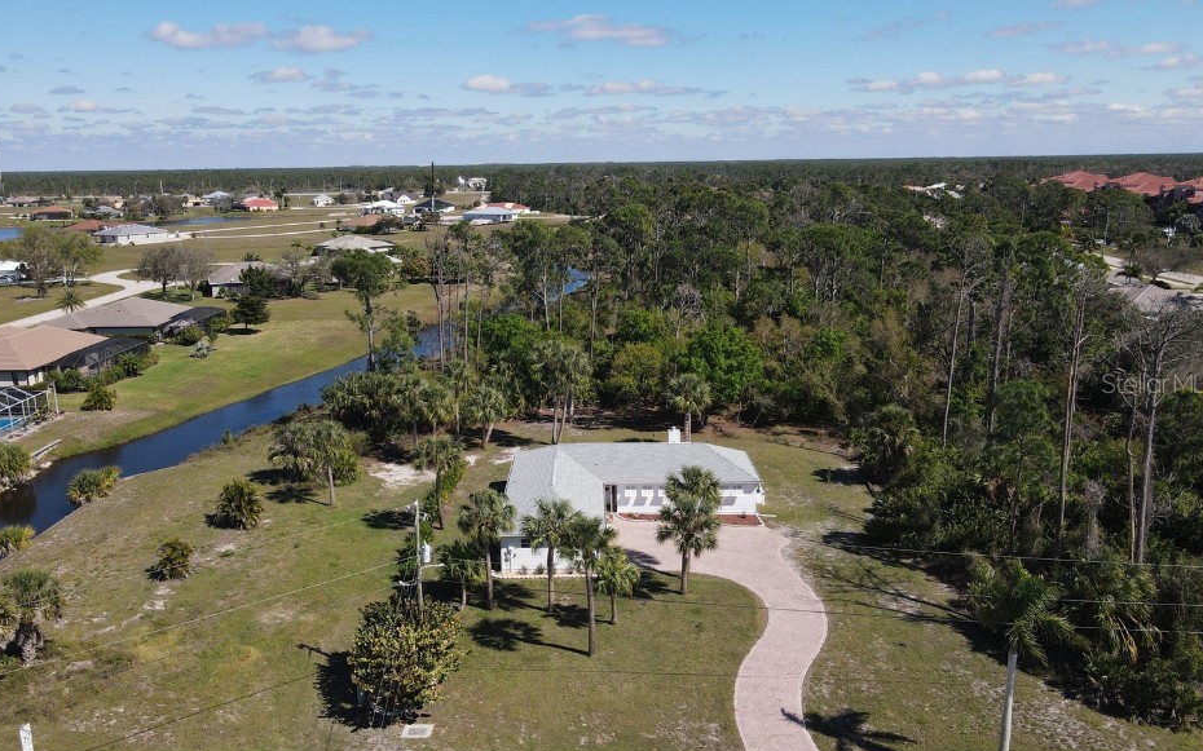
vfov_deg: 44.5
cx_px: 561
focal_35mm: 28
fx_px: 918
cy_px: 383
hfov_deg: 66.4
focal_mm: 4.5
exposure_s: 1/800
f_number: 2.8
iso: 100
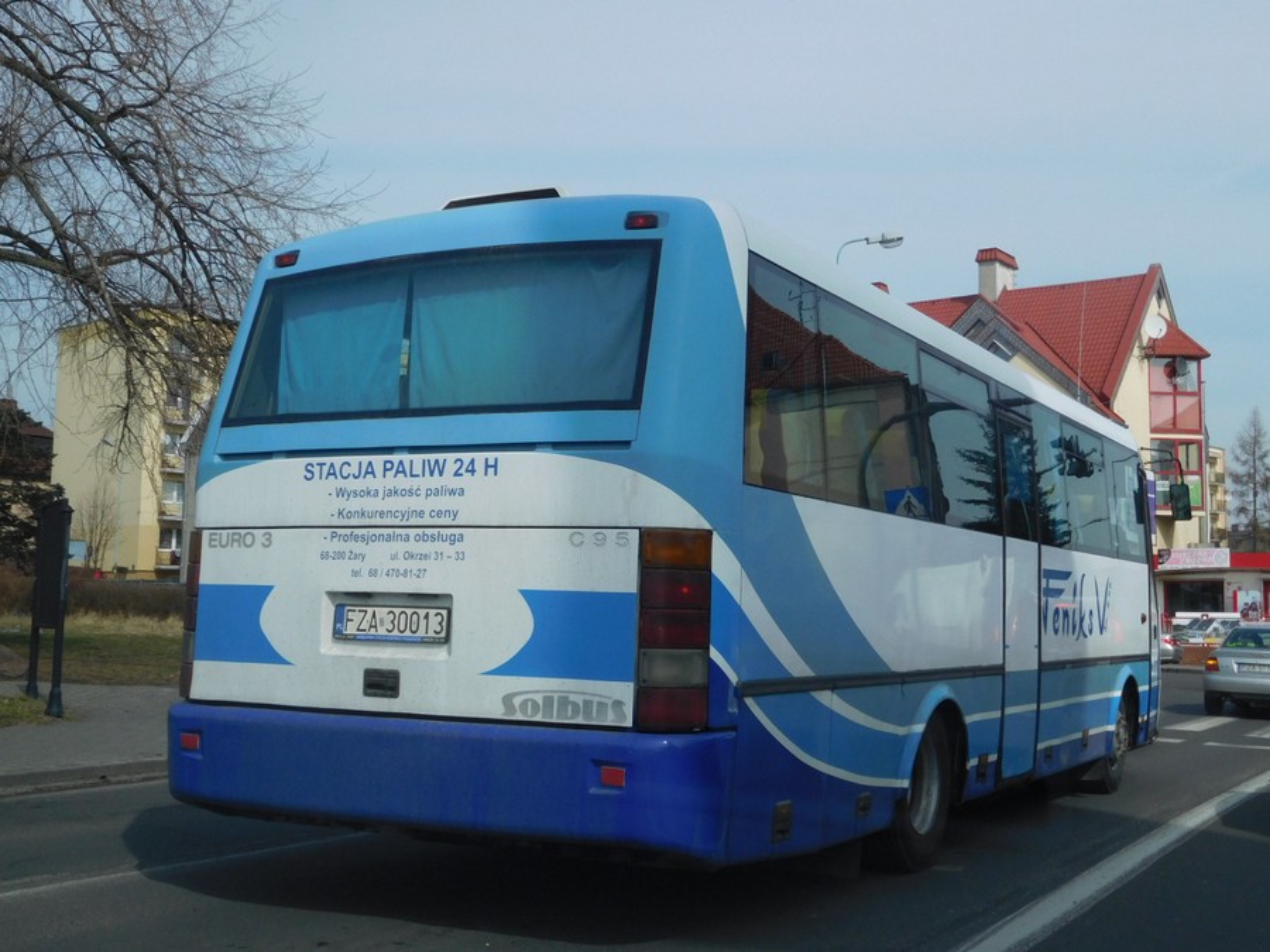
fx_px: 1468
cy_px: 476
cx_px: 635
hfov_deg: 46.8
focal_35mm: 40
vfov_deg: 36.0
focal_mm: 7.1
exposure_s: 1/1250
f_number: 3.9
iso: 125
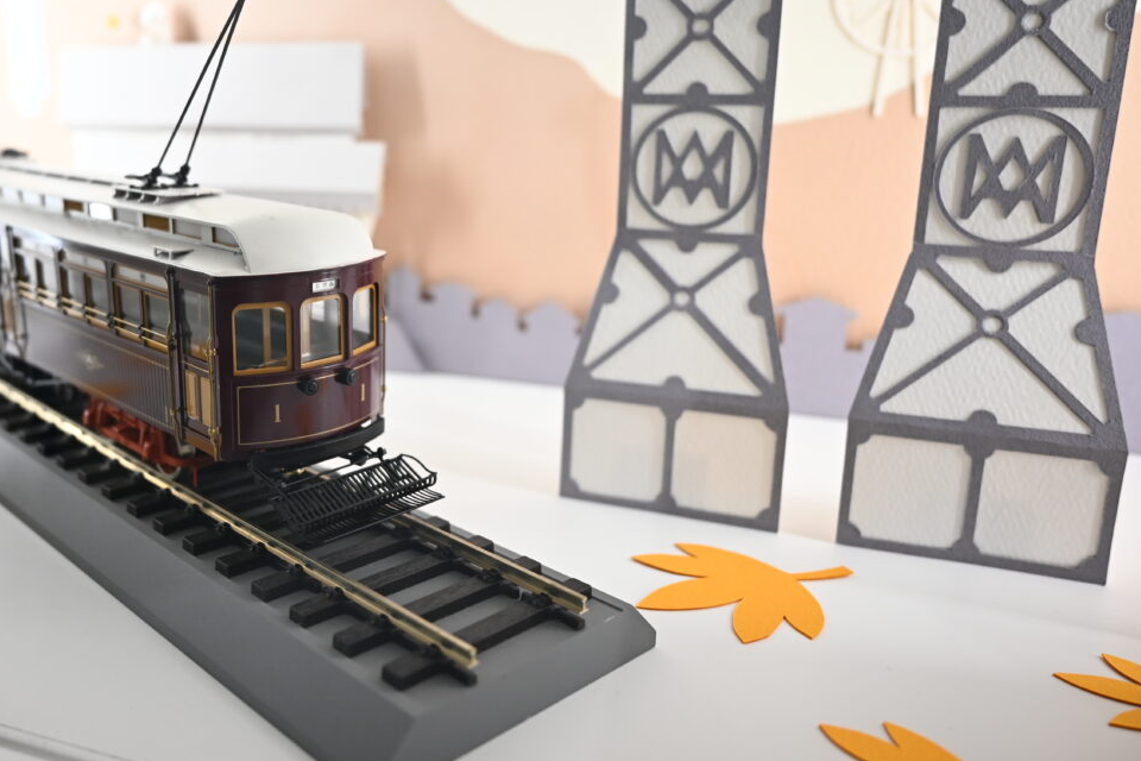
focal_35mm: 32
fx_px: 1014
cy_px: 323
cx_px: 393
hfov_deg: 57.6
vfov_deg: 41.0
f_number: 4
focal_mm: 24
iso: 800
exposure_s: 1/125
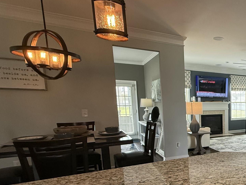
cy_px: 130
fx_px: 206
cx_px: 248
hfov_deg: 49.8
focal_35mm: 29
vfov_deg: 47.1
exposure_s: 1/120
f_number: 2.2
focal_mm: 2.22
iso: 250
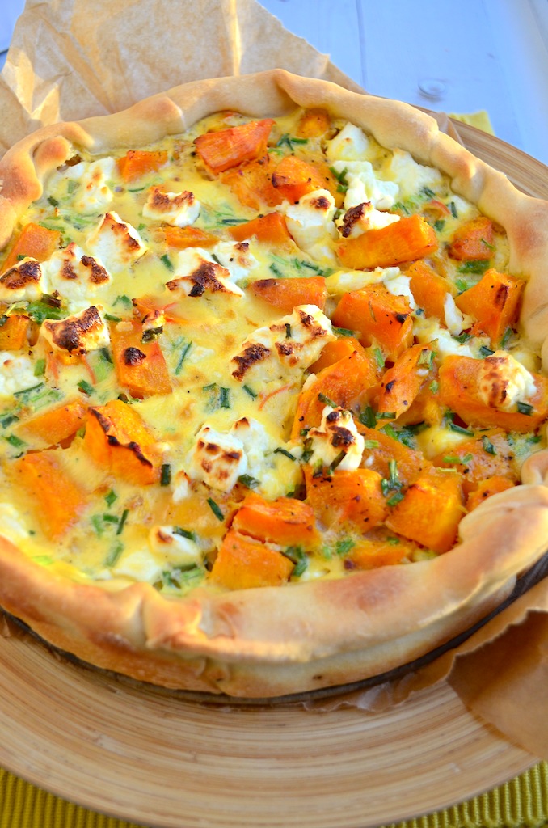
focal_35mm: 39
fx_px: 895
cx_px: 274
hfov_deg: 34.1
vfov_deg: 49.6
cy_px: 414
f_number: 4.2
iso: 400
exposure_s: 1/80
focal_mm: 26
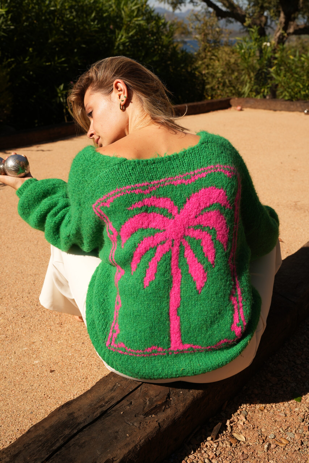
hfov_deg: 35.9
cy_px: 232
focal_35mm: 37
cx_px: 154
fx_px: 476
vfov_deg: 51.9
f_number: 6.3
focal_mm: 37
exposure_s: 1/500
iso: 100
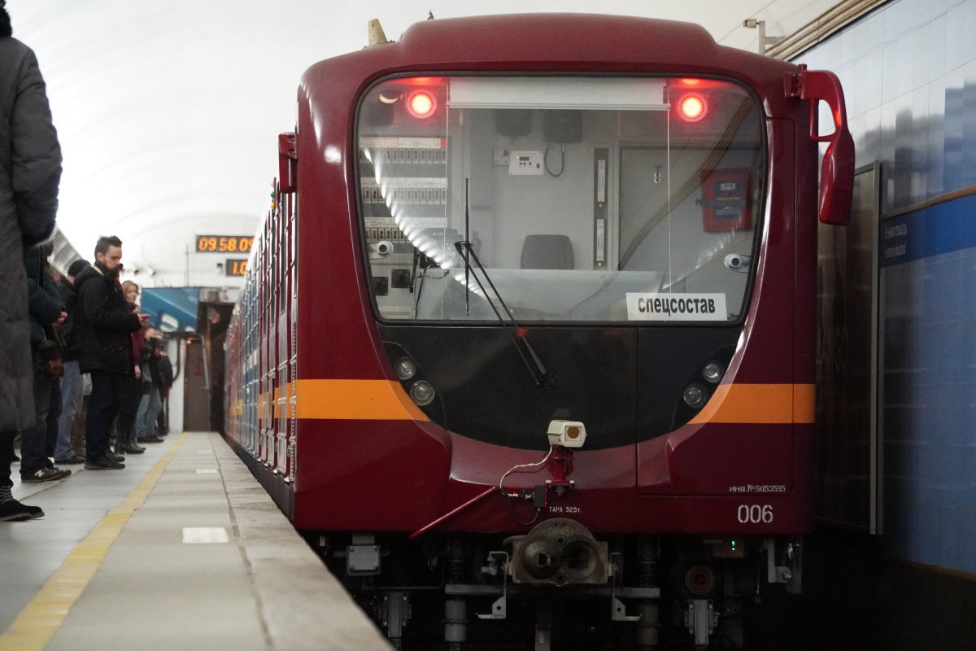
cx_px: 488
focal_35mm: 190
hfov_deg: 10.8
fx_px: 5164
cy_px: 326
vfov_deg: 7.2
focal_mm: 127
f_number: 5.6
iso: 6400
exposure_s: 1/160
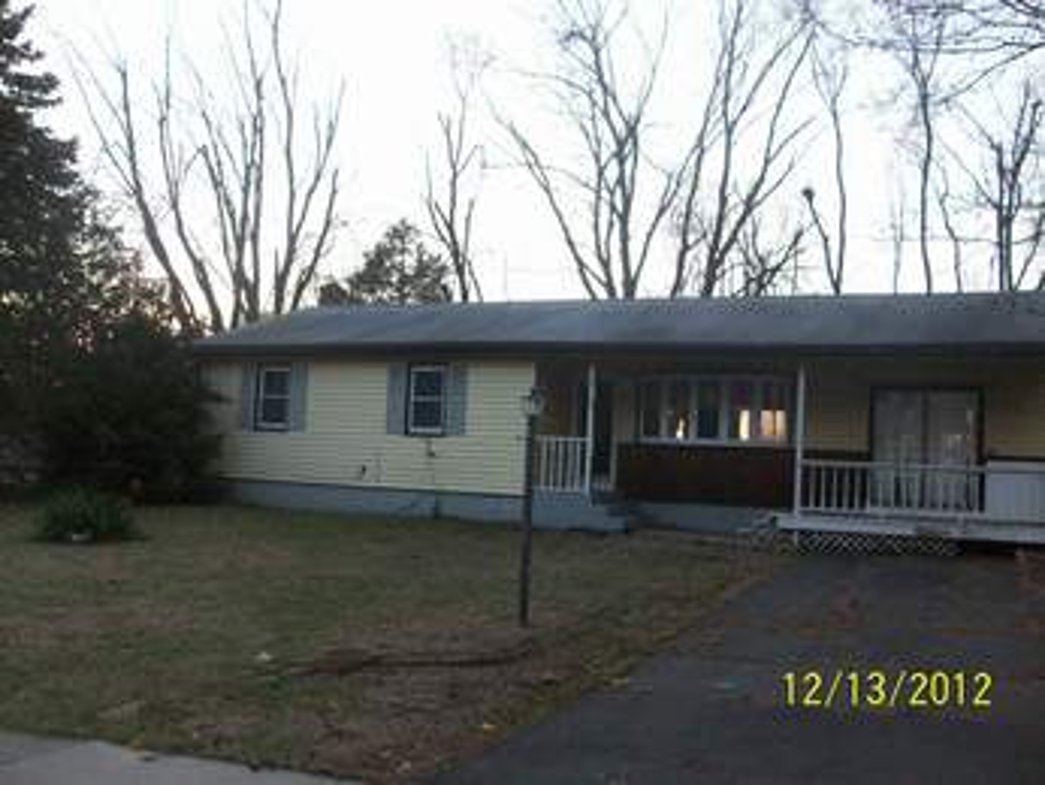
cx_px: 522
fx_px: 1027
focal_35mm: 34
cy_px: 392
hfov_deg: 53.9
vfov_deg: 41.8
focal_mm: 5.7
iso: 197
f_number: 2.8
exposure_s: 1/128
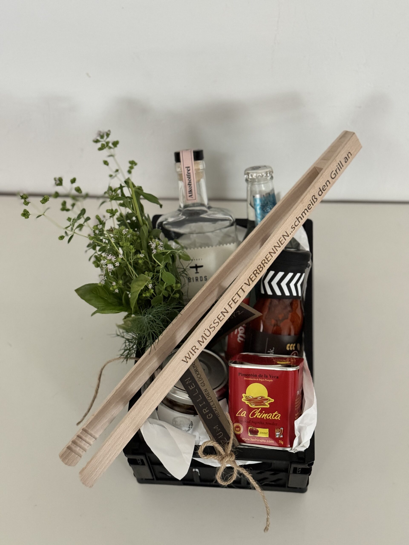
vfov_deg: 39.7
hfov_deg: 30.3
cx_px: 204
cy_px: 272
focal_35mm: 48
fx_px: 756
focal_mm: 6.76
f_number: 1.78
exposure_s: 1/39
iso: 500
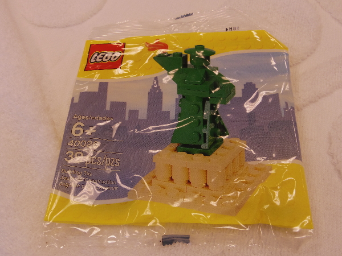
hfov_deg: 56.8
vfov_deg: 44.2
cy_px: 128
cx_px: 171
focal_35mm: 32
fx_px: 316
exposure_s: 1/50
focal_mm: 5.9
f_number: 4.5
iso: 250
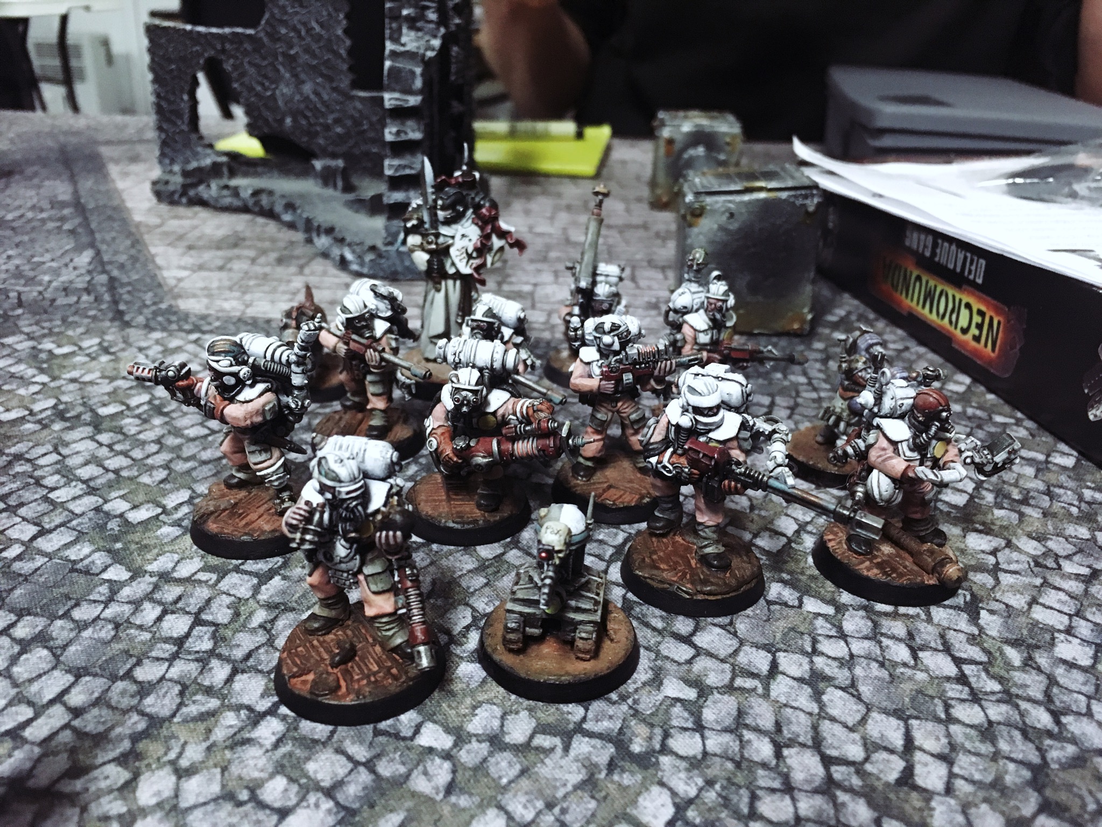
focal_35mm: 29
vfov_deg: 48.2
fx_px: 923
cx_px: 551
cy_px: 414
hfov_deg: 61.7
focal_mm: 4.15
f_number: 2.2
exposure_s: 1/30
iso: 200
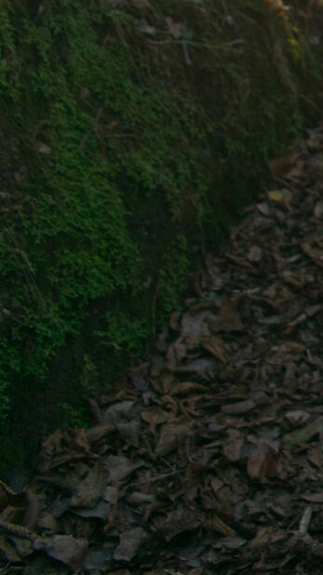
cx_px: 983
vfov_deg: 18.4
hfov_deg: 8.9
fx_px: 1675
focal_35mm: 110
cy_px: -118
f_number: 4.5
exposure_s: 1/250
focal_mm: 18
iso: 100
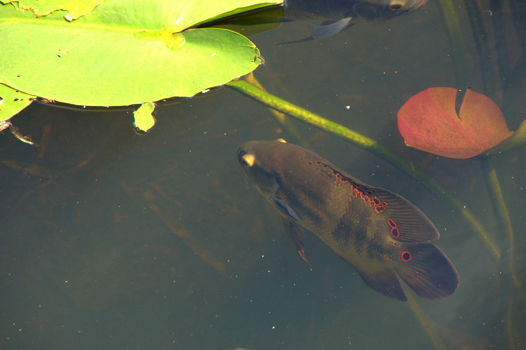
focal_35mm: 405
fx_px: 5915
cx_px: 263
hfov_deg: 5.1
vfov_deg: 3.4
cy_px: 175
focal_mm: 270
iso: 800
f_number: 13
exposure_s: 1/200
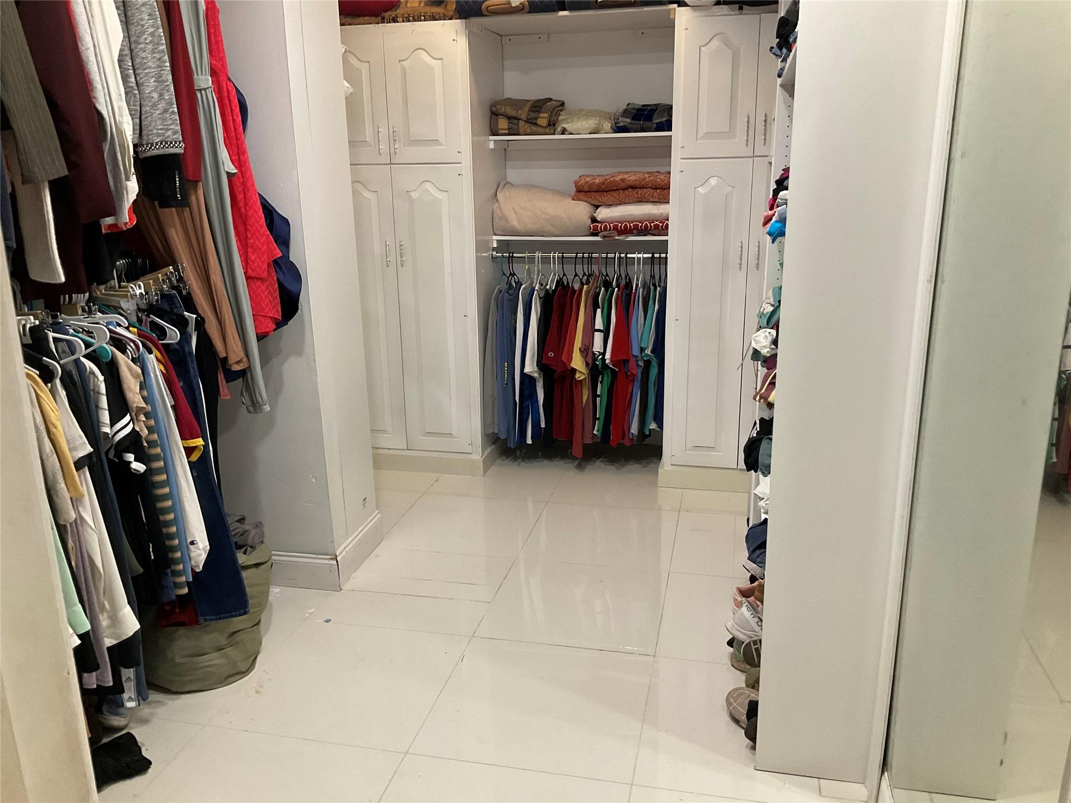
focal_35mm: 29
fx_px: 897
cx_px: 536
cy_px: 402
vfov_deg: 48.2
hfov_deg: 61.7
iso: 125
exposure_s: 1/60
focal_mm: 3
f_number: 1.8
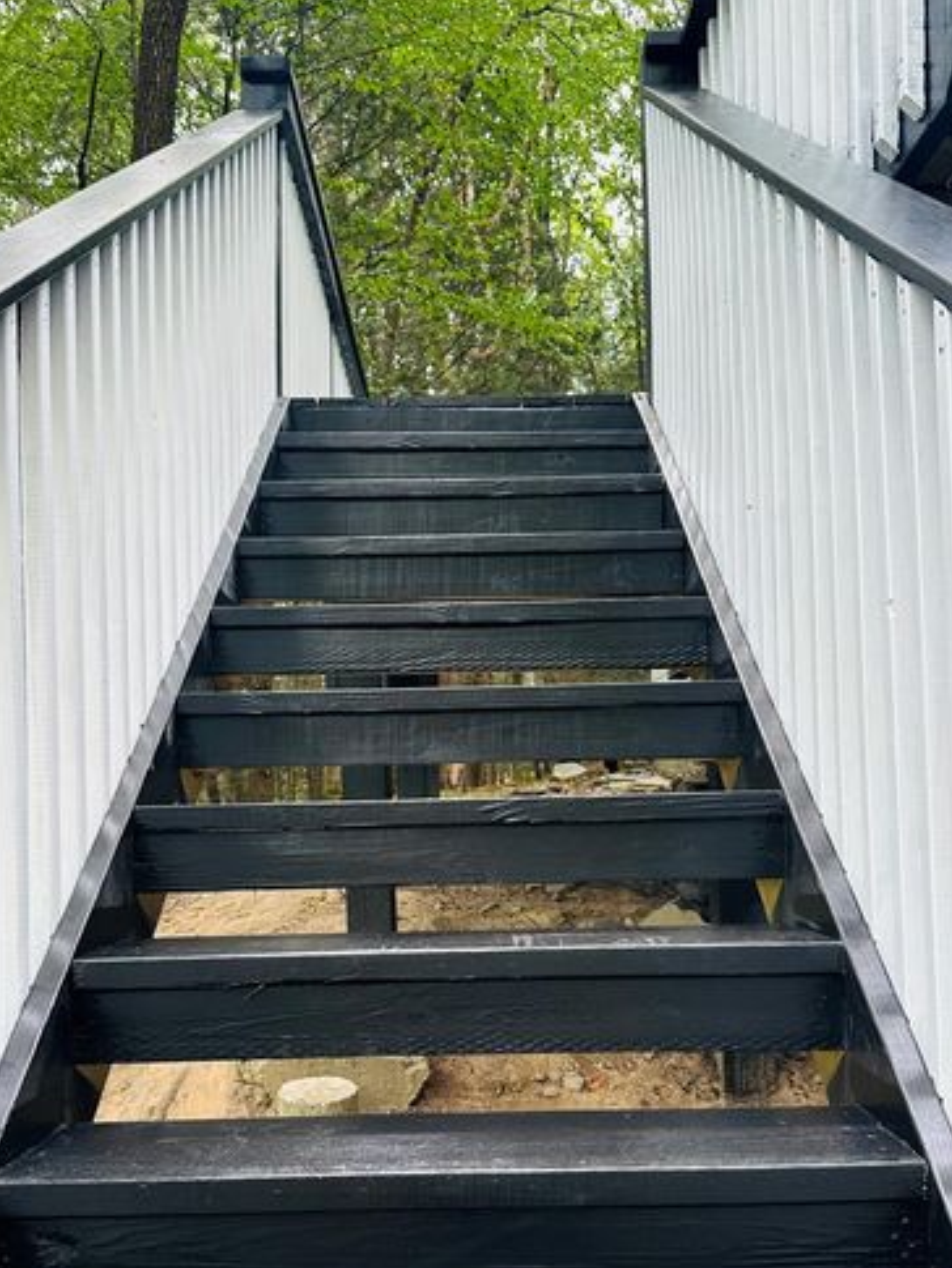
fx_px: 1210
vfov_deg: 54.9
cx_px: 434
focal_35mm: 33
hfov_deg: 42.9
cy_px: 759
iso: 64
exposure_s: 1/156
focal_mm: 6.86
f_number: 1.78
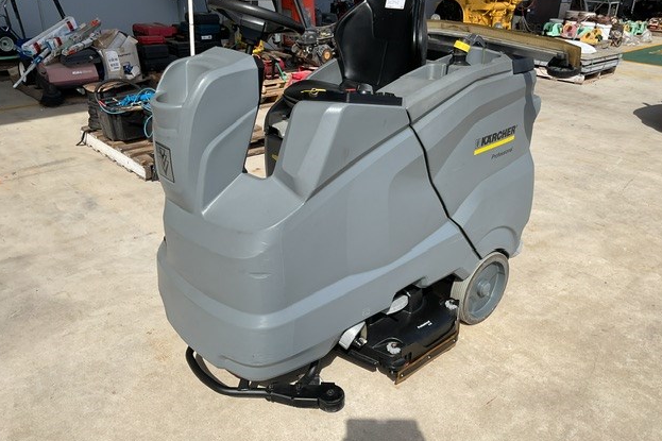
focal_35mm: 31
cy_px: 207
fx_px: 570
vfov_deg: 42.3
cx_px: 337
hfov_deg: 60.3
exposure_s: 1/1626
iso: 16
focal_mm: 3
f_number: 1.8
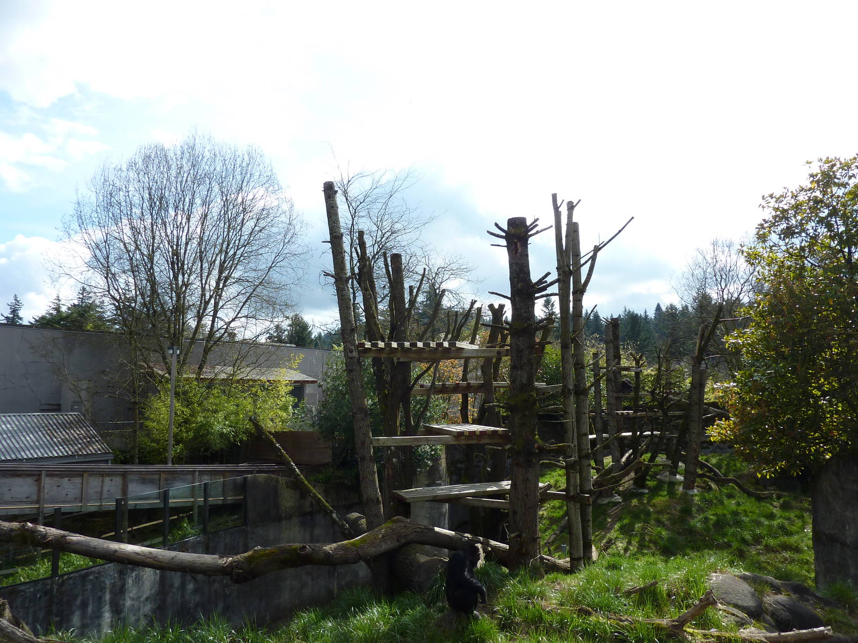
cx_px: 429
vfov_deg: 54.9
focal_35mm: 25
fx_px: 620
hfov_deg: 69.4
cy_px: 322
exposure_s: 1/500
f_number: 3.3
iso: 80
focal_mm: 4.1
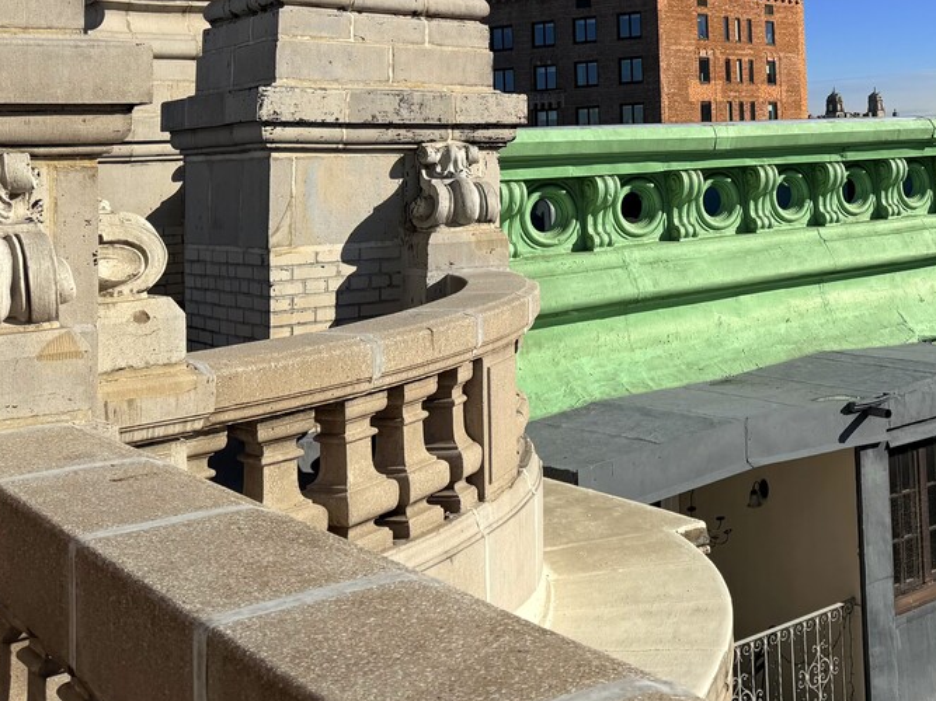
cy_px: 72
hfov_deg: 36.9
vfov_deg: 29.1
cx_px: 858
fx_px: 1298
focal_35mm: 48
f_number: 1.78
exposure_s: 1/8130
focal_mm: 6.76
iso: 80
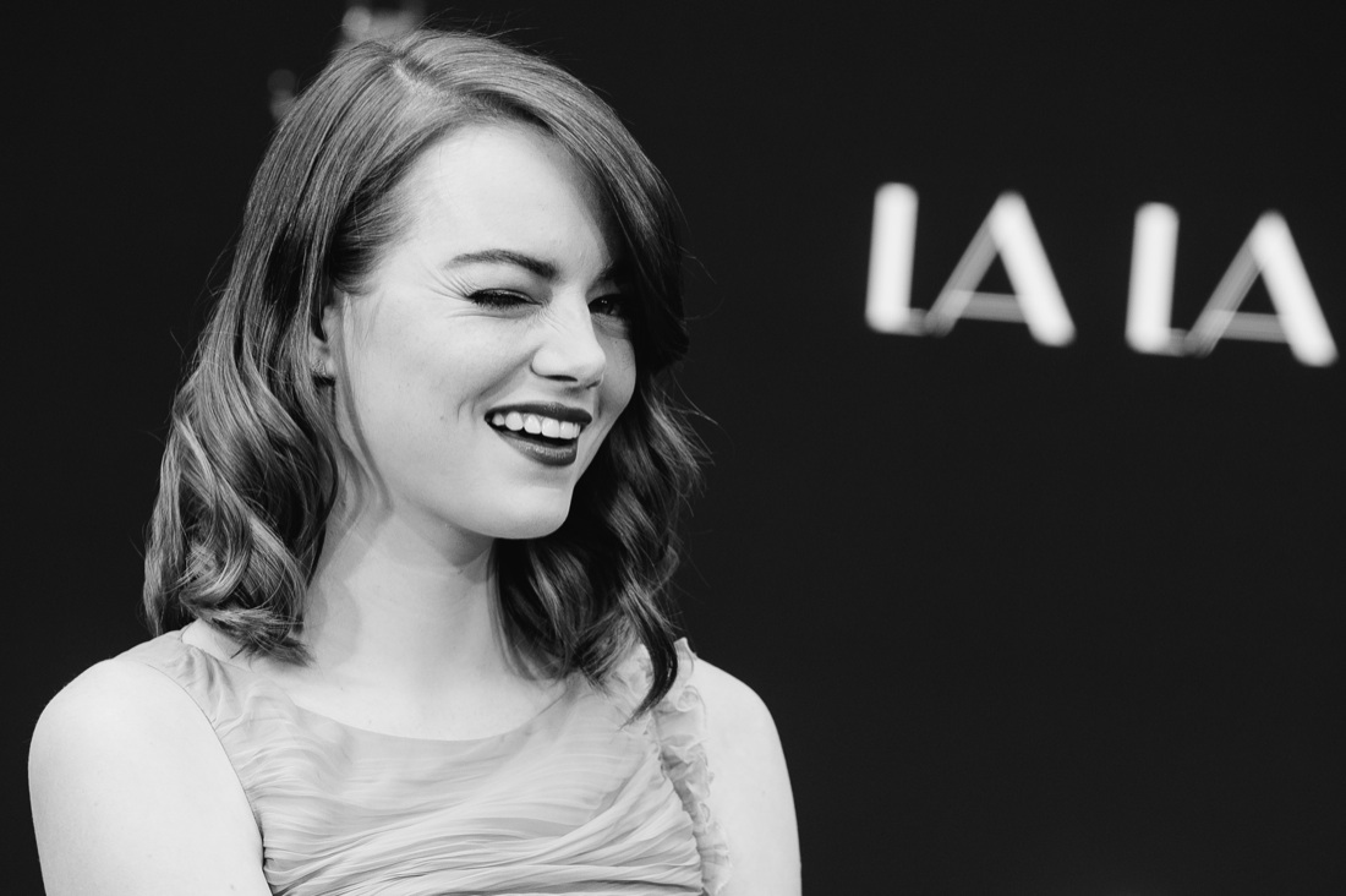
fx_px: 7473
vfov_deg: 6.9
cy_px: 448
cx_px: 673
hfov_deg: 10.3
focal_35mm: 200
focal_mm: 200
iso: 500
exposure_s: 1/1000
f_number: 4.5
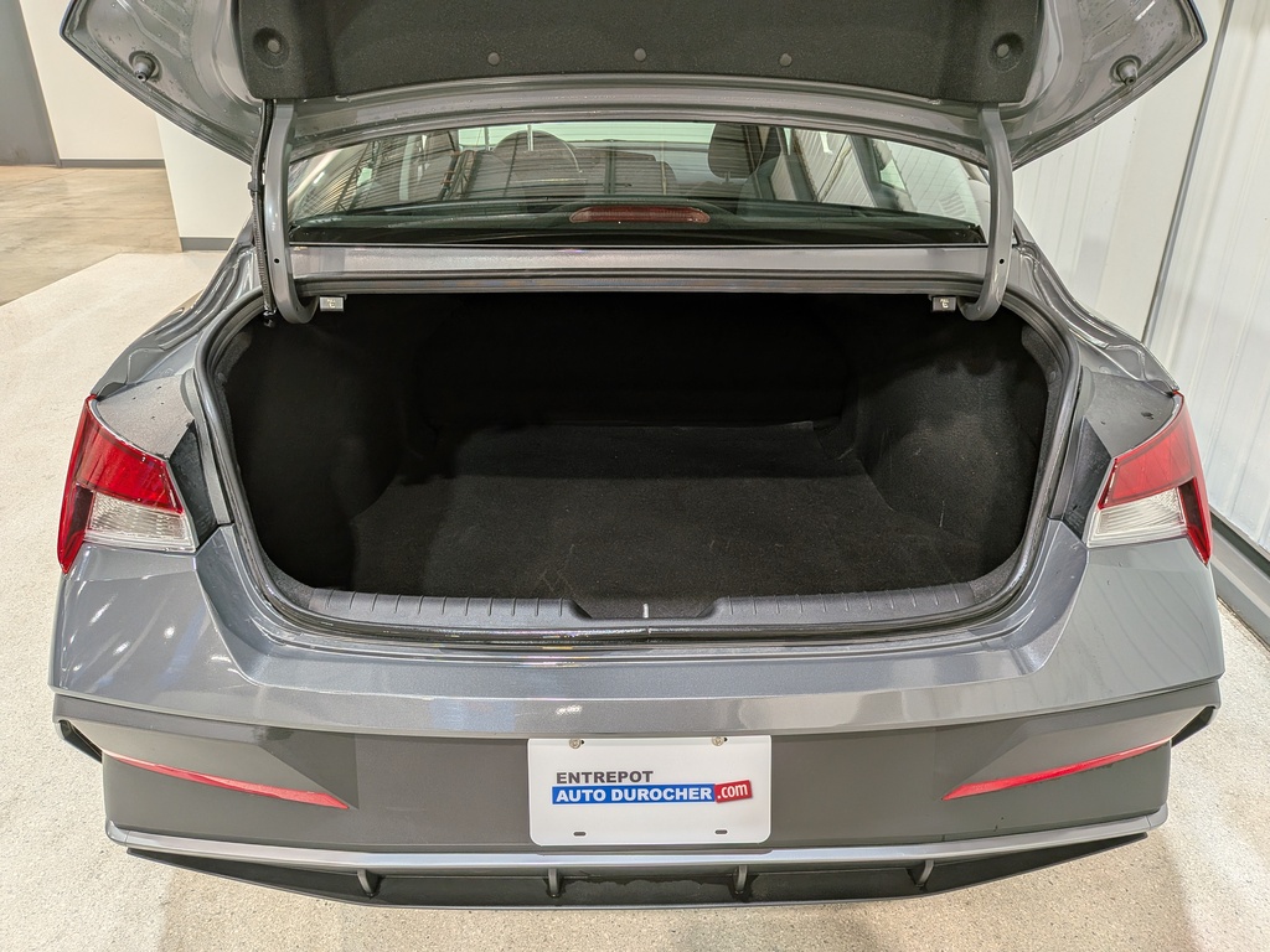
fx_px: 881
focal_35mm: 24
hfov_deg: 71.6
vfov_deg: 56.8
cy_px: 476
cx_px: 635
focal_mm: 4.53
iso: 29
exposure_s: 1/176
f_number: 1.7
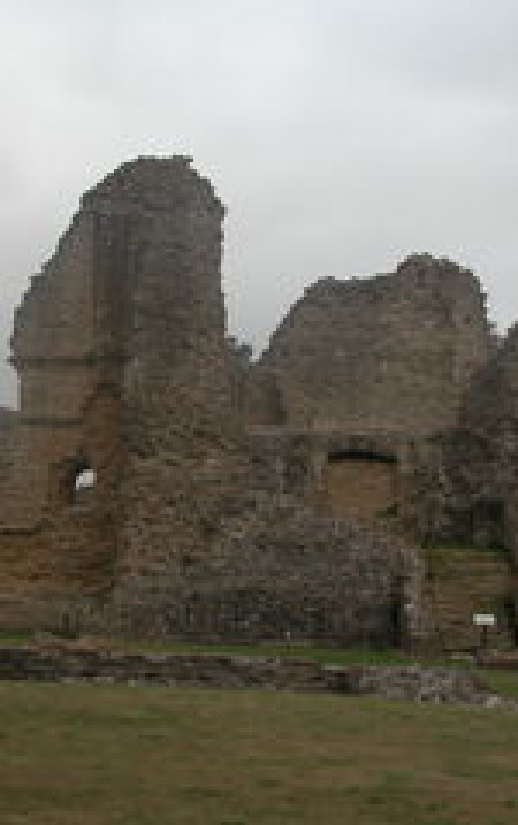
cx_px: 276
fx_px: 1396
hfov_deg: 21.0
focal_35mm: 62
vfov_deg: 32.9
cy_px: 349
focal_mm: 8.9
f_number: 4.5
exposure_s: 1/161
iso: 100
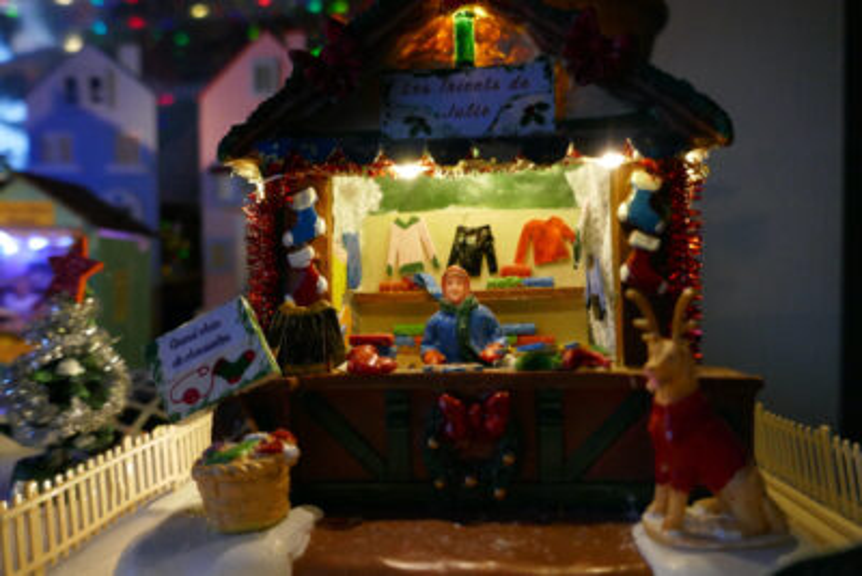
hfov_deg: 71.5
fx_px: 599
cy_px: 288
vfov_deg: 51.3
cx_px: 431
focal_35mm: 25
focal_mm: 9.1
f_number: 2.8
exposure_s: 1/30
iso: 1600
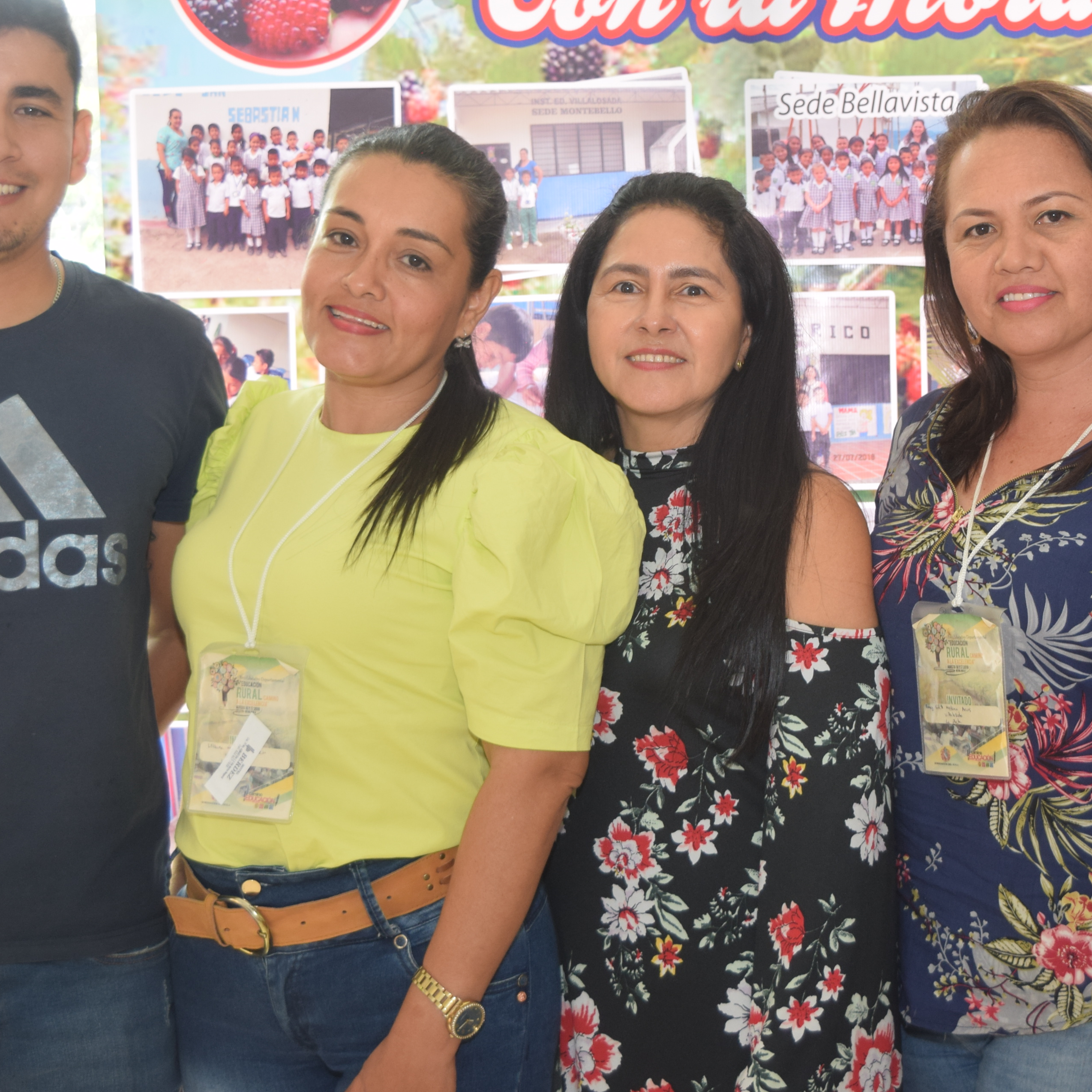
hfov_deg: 24.6
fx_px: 2489
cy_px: 458
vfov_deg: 24.7
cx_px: 754
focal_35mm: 70
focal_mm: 31
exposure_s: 1/80
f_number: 4.5
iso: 400
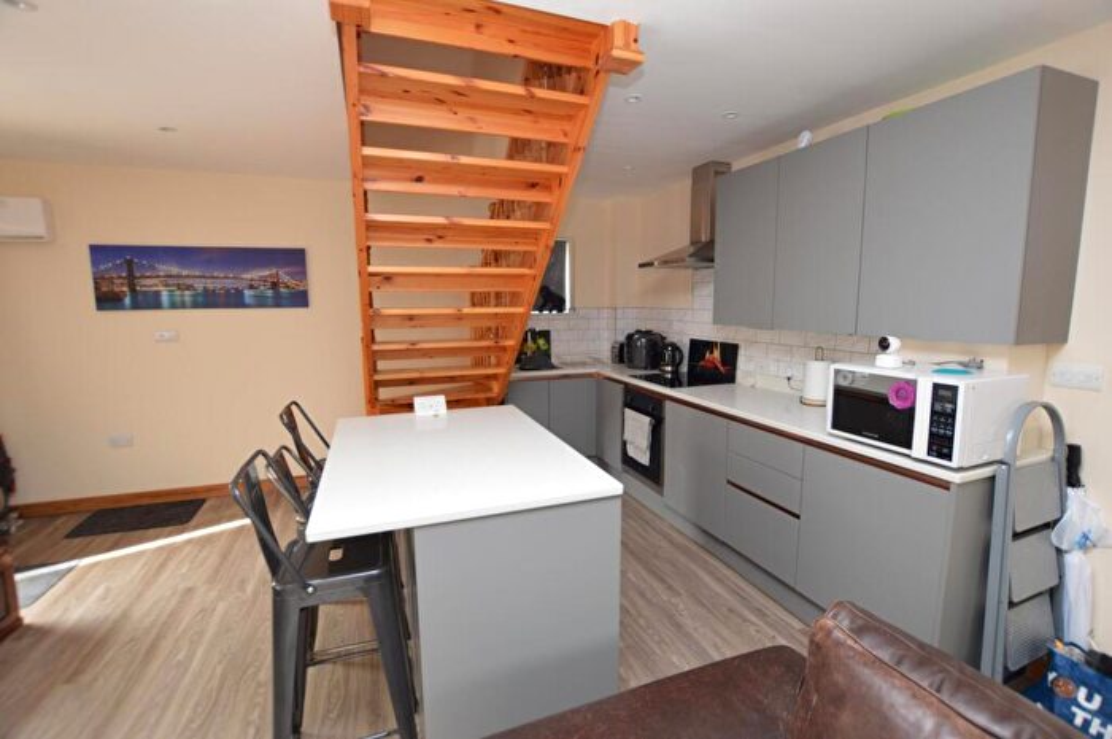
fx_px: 463
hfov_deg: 100.5
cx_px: 556
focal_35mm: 15
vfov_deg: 77.2
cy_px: 370
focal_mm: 10
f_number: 4.5
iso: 400
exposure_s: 1/100
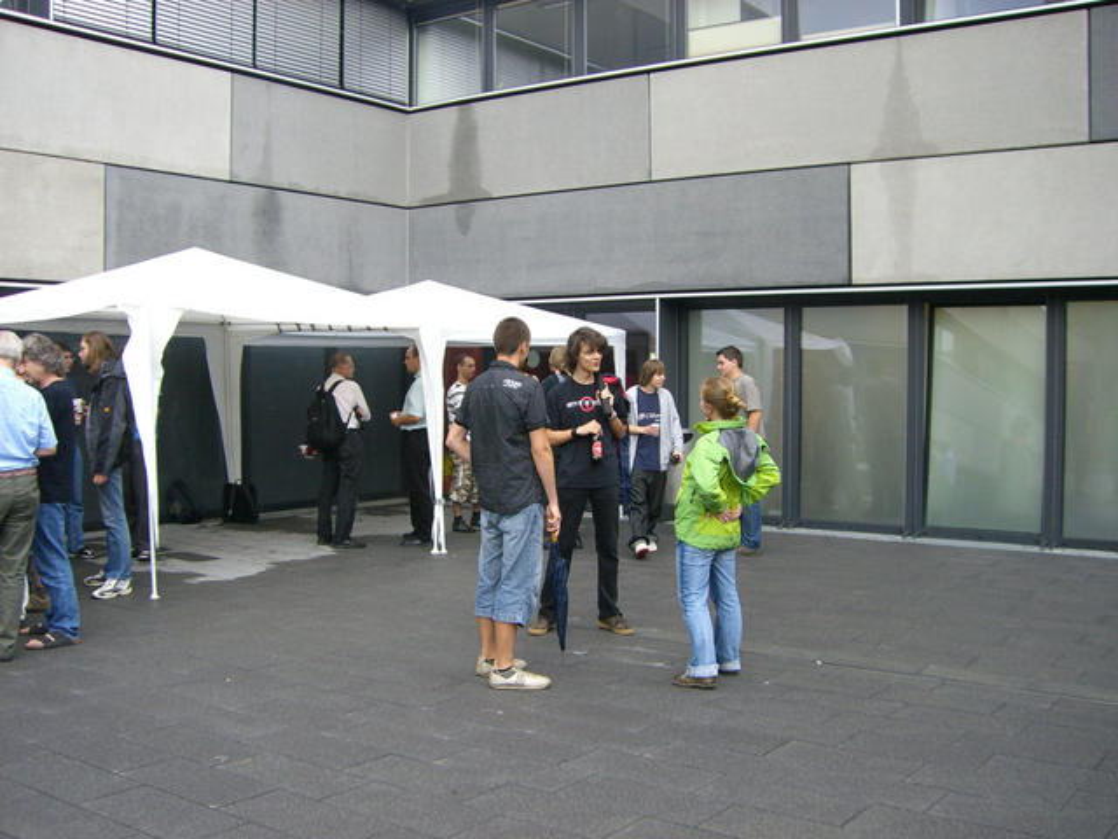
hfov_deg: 49.0
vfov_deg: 37.7
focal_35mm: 38
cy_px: 420
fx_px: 1227
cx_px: 559
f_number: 2.7
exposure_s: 1/60
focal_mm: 6.2
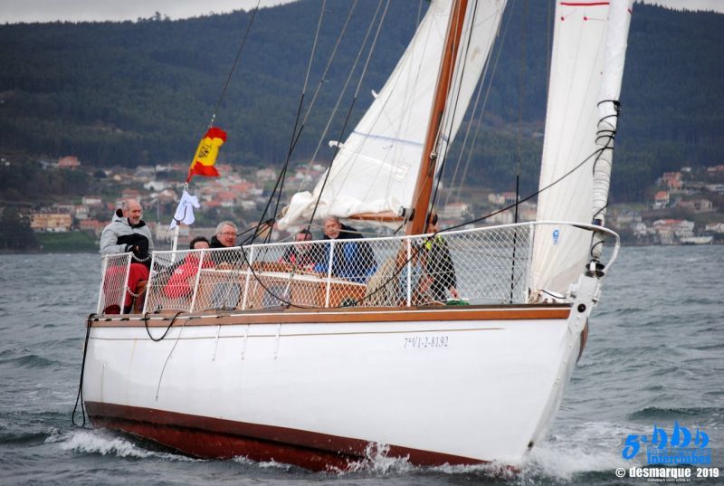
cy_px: 243
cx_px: 362
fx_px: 3688
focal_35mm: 183
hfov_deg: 11.2
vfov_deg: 7.5
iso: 200
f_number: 4.8
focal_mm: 122
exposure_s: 1/160
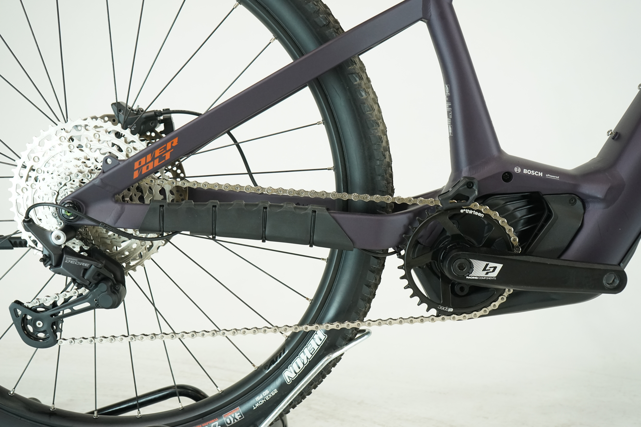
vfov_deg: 33.4
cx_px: 320
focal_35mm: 40
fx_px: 712
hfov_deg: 48.5
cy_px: 214
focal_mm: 40
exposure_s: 1/200
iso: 1600
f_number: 5.6
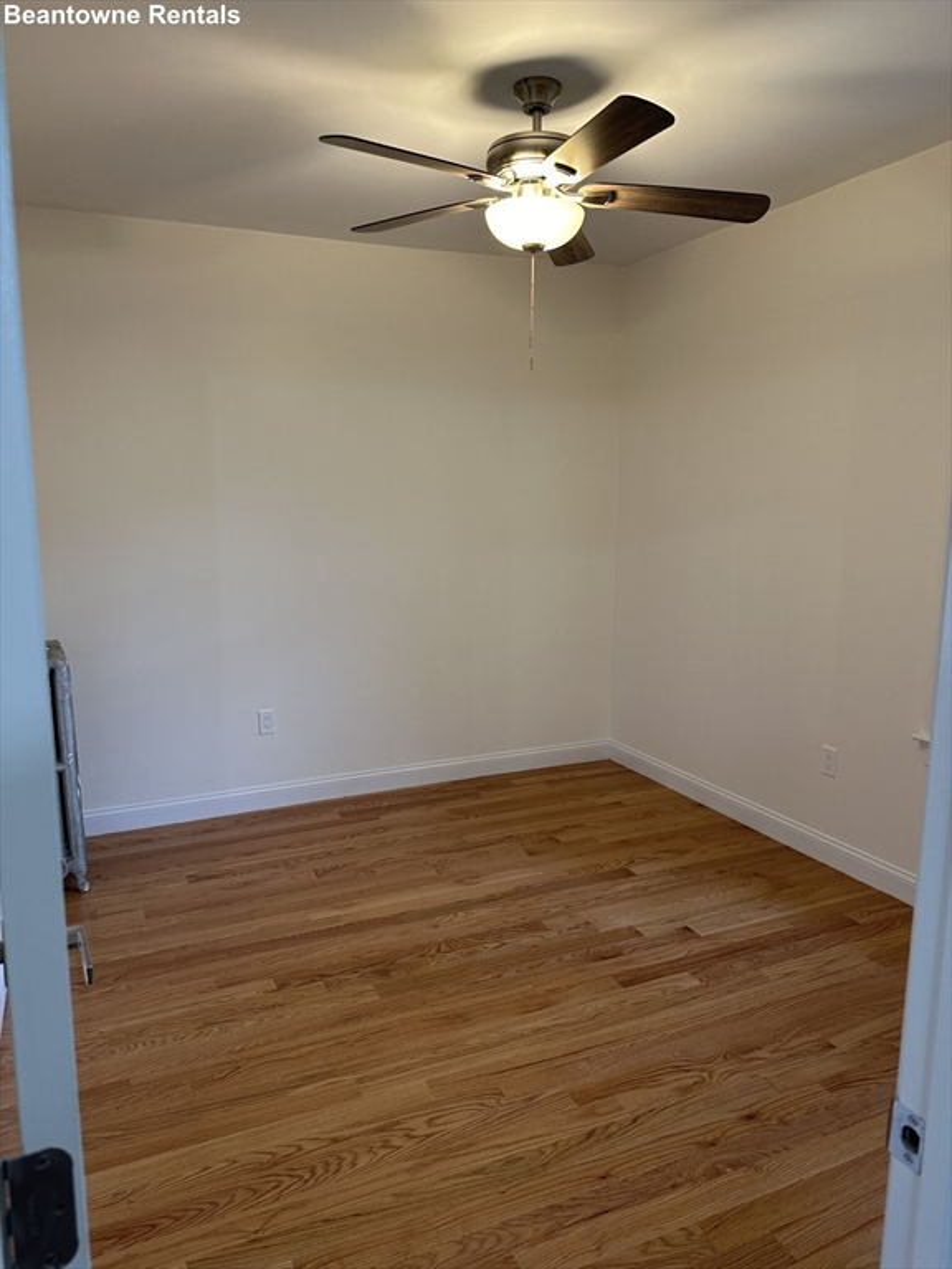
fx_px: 880
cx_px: 476
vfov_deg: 71.6
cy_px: 634
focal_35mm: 24
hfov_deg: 56.8
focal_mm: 6.86
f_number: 1.78
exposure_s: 1/60
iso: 125
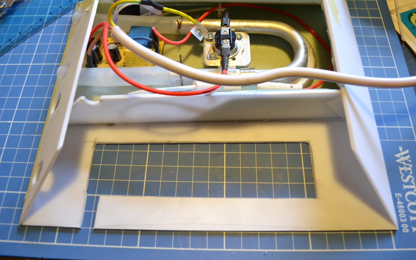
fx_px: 317
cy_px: 121
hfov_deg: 66.5
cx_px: 211
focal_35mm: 28
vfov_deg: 44.5
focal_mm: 18
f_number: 3.5
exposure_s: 1/20
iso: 800
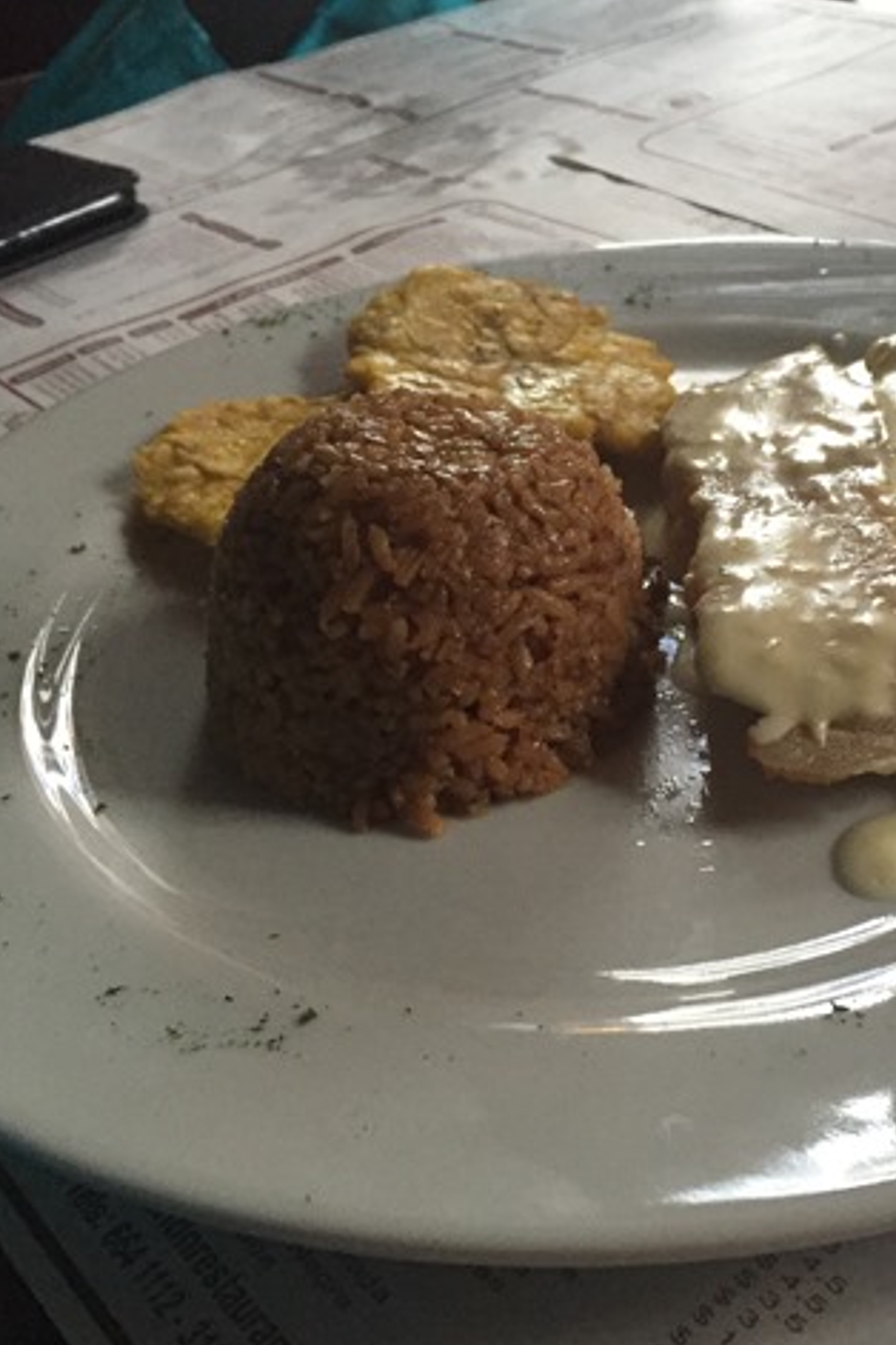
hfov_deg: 32.3
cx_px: 625
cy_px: 682
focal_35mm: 41
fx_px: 1531
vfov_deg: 47.4
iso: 250
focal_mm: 4.15
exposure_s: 1/30
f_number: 2.2
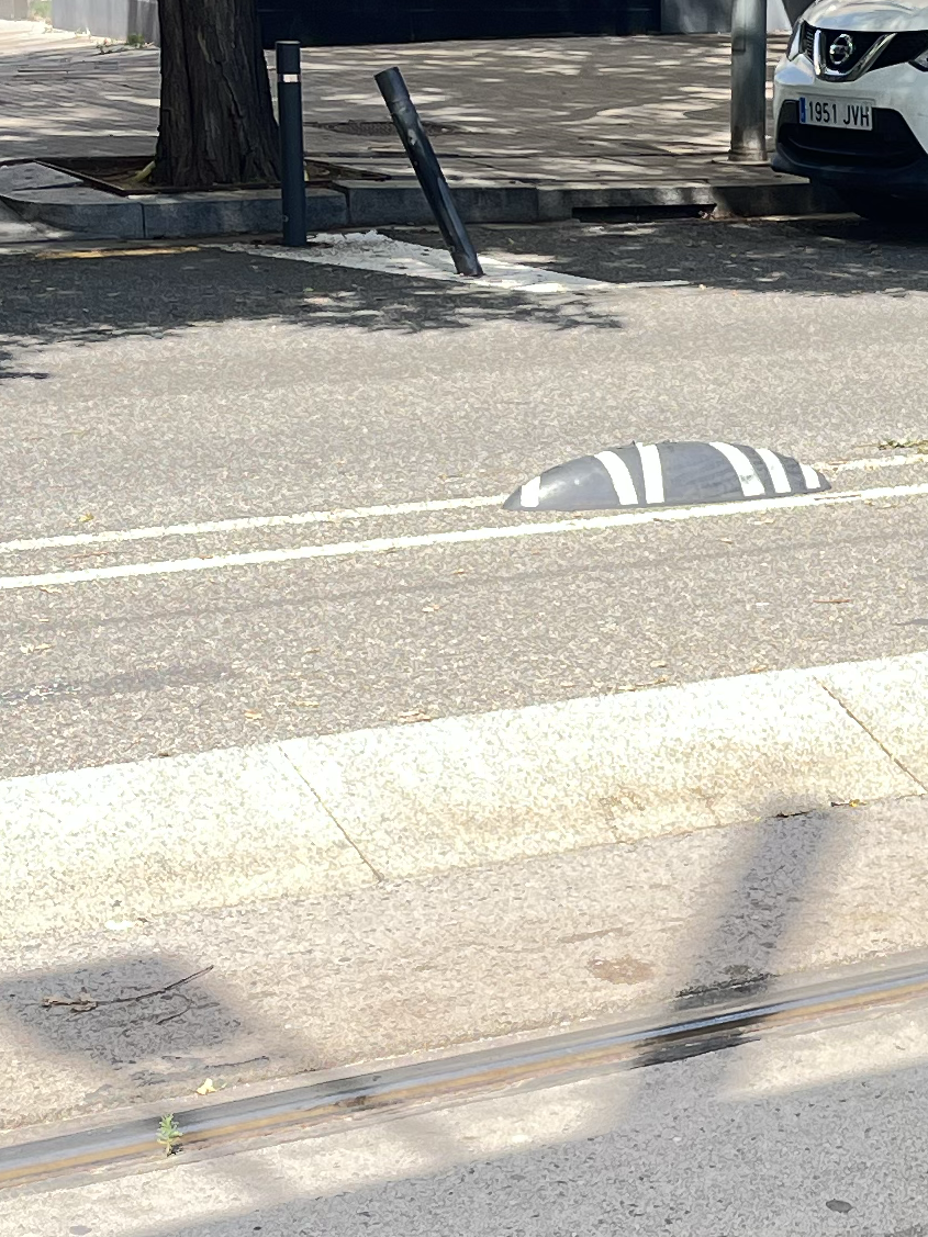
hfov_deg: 15.6
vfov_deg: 21.0
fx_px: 3325
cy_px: 772
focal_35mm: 93
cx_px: 917
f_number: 1.6
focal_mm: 5.1
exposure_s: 1/766
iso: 50
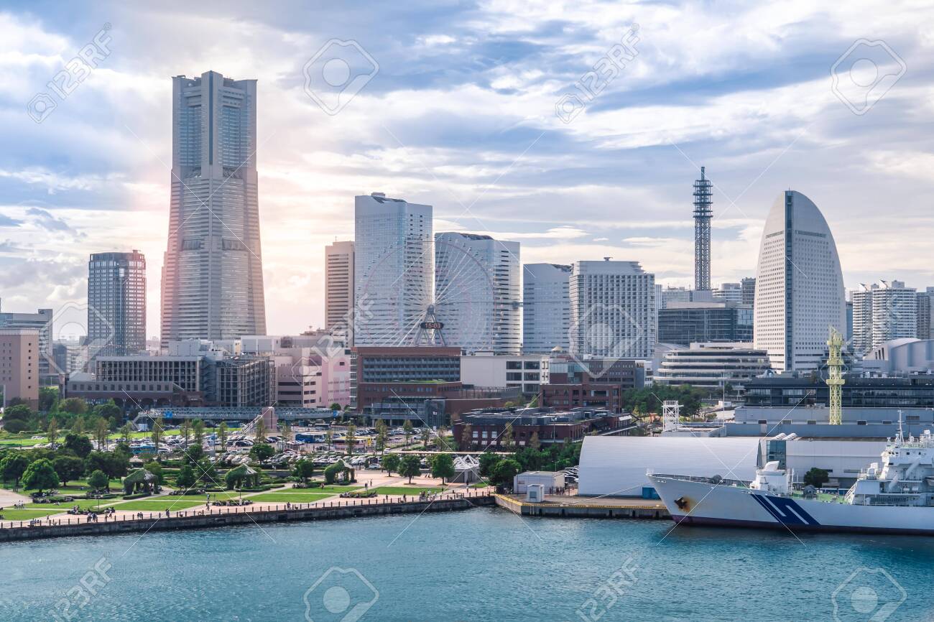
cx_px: 467
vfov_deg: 26.0
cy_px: 311
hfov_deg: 38.2
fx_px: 1349
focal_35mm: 52
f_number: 9
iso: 640
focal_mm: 52
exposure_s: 1/800
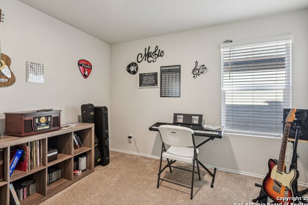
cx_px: 154
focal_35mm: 18
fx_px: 154
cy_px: 99
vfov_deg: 67.4
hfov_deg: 90.0
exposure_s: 1/15
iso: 450
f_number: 8
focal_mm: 17
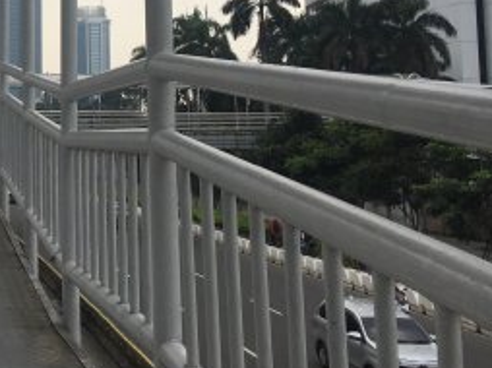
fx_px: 994
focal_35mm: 70
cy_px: 34
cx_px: -93
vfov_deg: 20.5
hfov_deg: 25.1
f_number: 2.2
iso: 32
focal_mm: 4.15
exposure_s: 1/1799
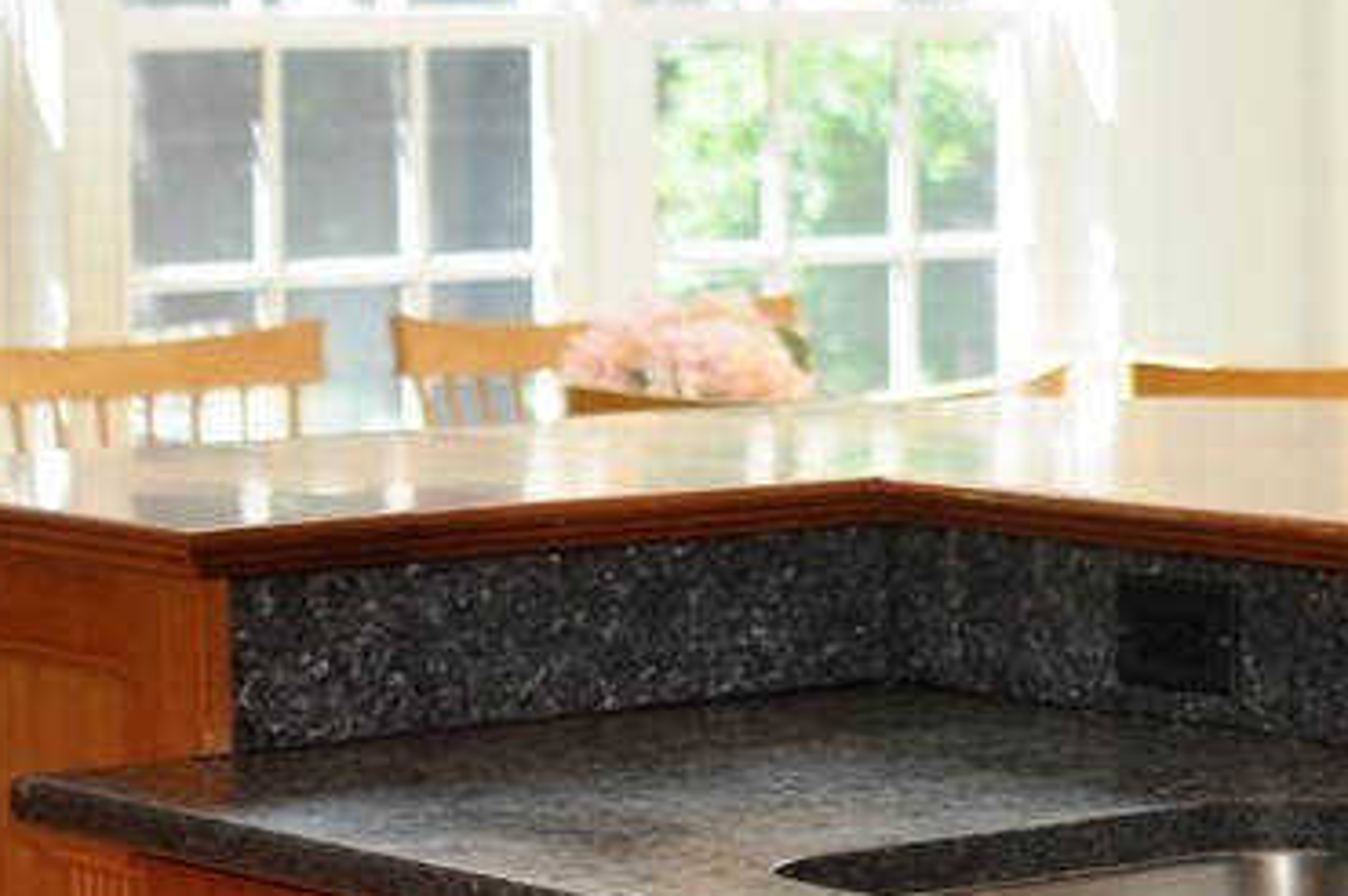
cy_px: 346
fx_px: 5439
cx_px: 1527
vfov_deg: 9.4
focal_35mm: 145
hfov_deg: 13.8
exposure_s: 1/200
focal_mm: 35
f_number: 2.5
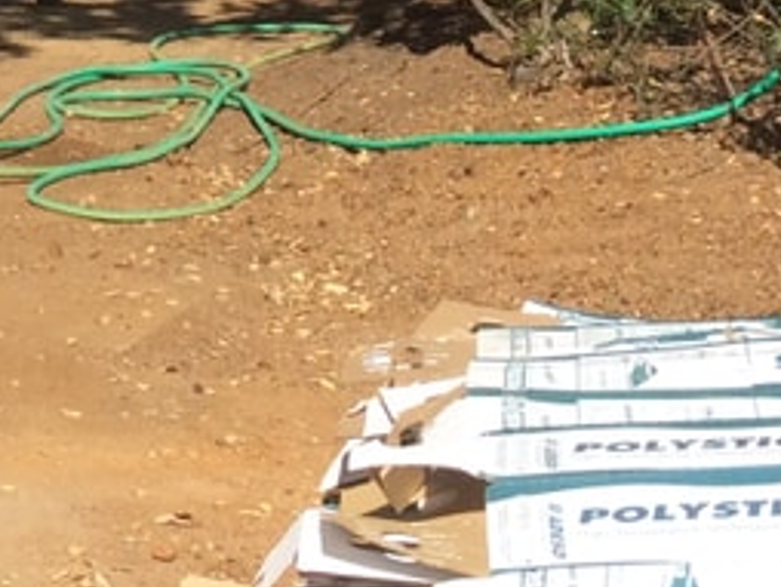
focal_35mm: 152
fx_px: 3433
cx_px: -392
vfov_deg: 9.1
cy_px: -633
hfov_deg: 12.4
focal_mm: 4.15
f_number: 2.2
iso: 32
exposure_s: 1/2160
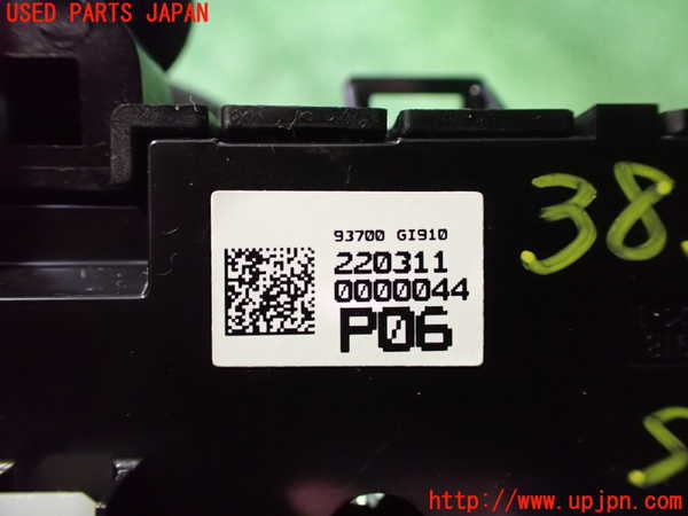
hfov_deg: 60.0
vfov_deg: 46.8
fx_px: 596
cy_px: 258
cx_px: 344
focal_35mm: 30
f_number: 2.3
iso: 1600
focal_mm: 5.4
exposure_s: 1/30
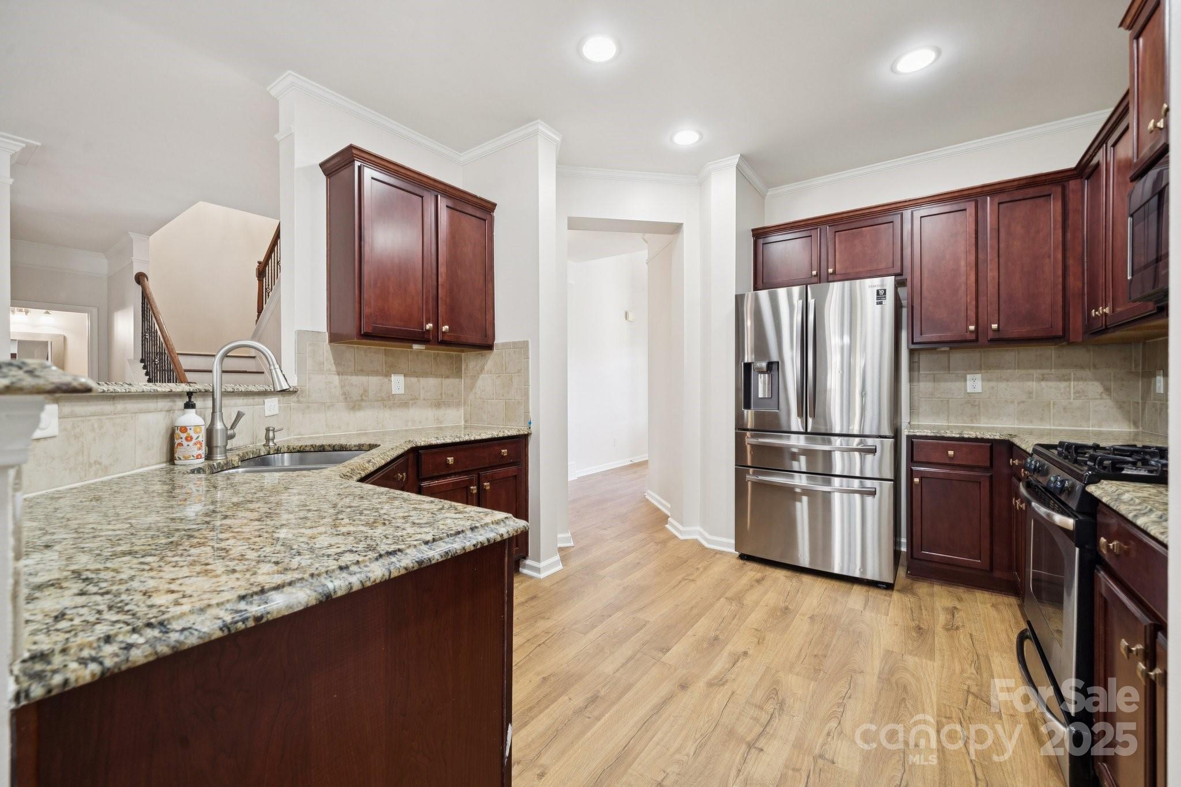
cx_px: 590
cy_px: 394
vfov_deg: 81.2
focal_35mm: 14
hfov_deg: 104.3
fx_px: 459
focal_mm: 14
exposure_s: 1/13
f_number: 7.1
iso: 160
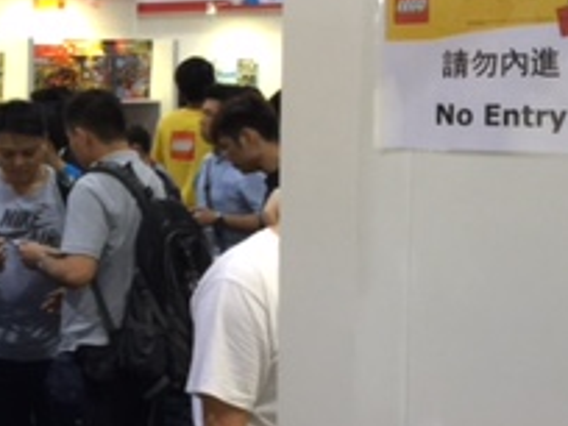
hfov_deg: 19.6
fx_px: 1493
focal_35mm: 91
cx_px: -195
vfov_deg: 16.2
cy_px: 134
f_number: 2.2
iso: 64
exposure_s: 1/15
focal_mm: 4.15
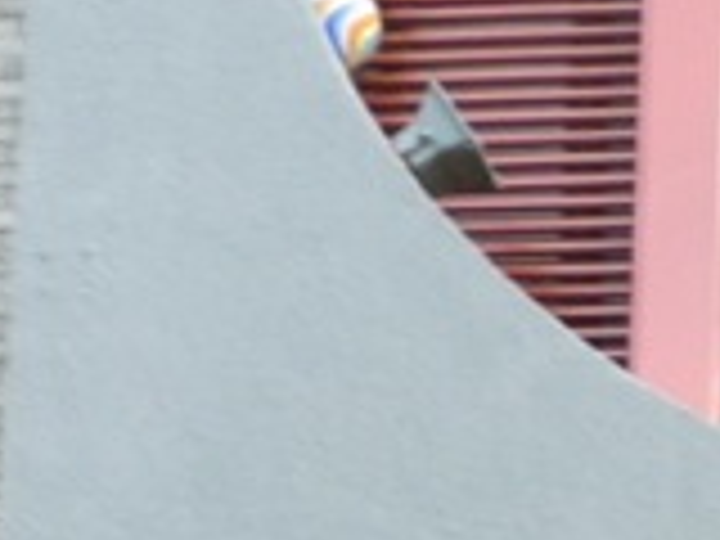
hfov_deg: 10.4
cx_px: 1300
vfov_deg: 7.5
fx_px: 3723
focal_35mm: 179
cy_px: 1485
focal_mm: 5
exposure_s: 1/60
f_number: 3.1
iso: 125
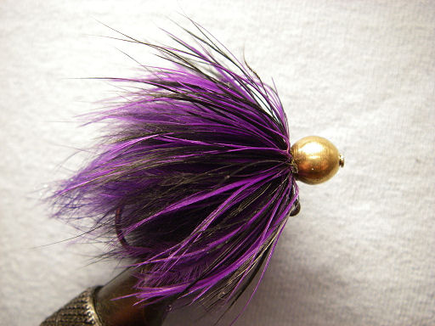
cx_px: 218
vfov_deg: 37.7
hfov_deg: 49.0
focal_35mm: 38
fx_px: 478
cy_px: 163
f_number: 3.3
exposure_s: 1/40
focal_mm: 6.3
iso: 200
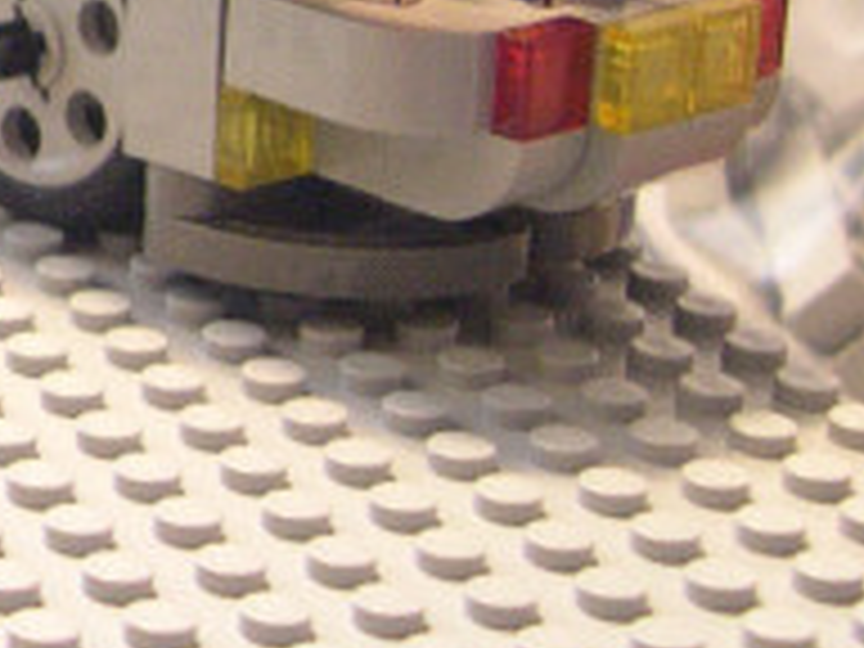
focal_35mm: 158
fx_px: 3944
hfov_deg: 11.2
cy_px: -130
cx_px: -932
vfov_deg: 9.3
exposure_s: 1/16
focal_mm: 8
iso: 400
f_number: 2.8
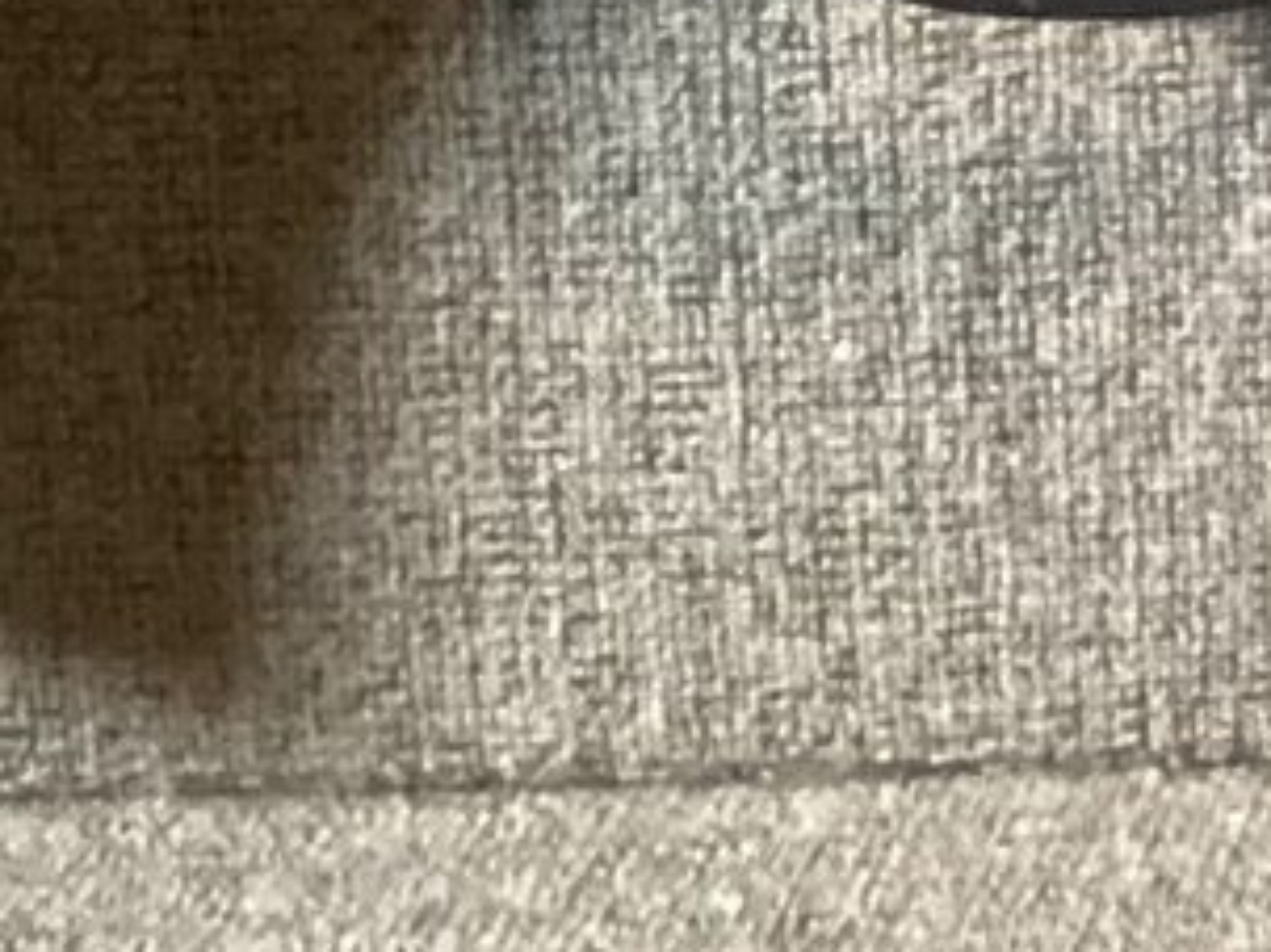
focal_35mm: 155
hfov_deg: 11.6
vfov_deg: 9.0
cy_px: -904
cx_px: 2460
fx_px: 5689
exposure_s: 1/33
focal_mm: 3.3
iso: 320
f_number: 2.4
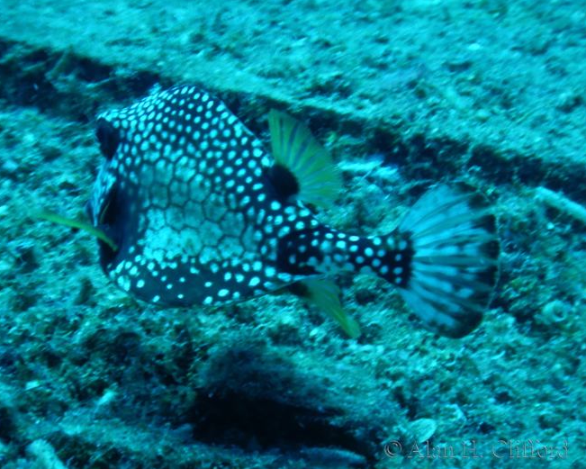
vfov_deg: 14.5
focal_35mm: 106
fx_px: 1839
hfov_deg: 18.1
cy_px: 234
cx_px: 280
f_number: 4.8
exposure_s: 1/80
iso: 125
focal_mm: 18.1
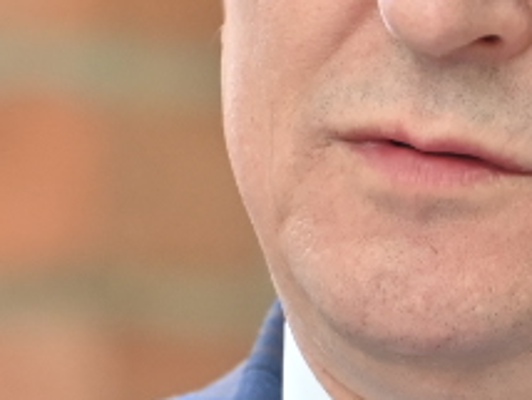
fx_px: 20155
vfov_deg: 1.1
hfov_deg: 1.5
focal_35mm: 1310
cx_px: 336
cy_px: 360
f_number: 2.8
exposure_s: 1/400
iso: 500
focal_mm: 180
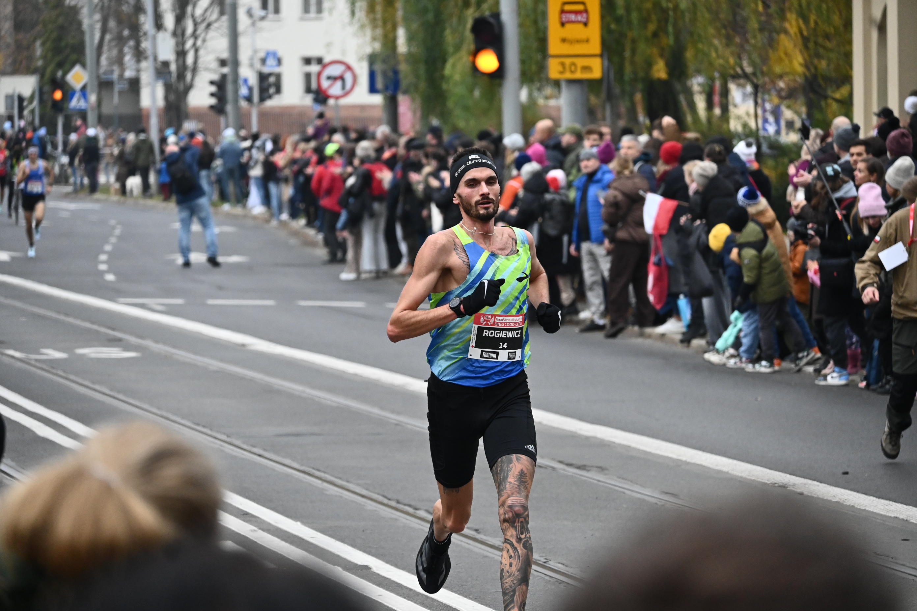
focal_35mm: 210
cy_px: 306
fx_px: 5349
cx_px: 458
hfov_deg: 9.8
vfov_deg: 6.5
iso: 1600
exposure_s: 1/1000
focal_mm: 140
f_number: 5.3
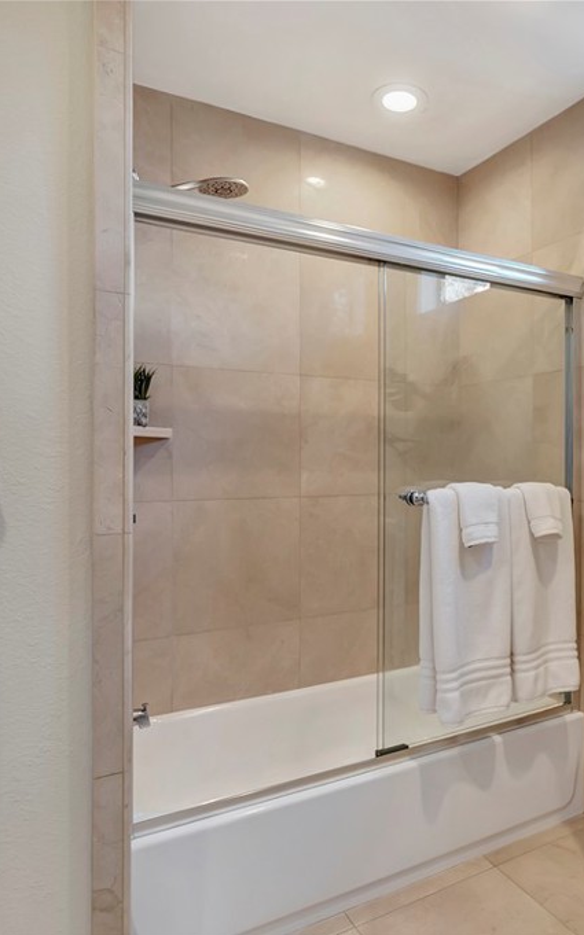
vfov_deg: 77.2
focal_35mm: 23
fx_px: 586
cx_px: 414
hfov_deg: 51.4
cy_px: 468
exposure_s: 1/8
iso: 100
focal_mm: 10
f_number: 5.6
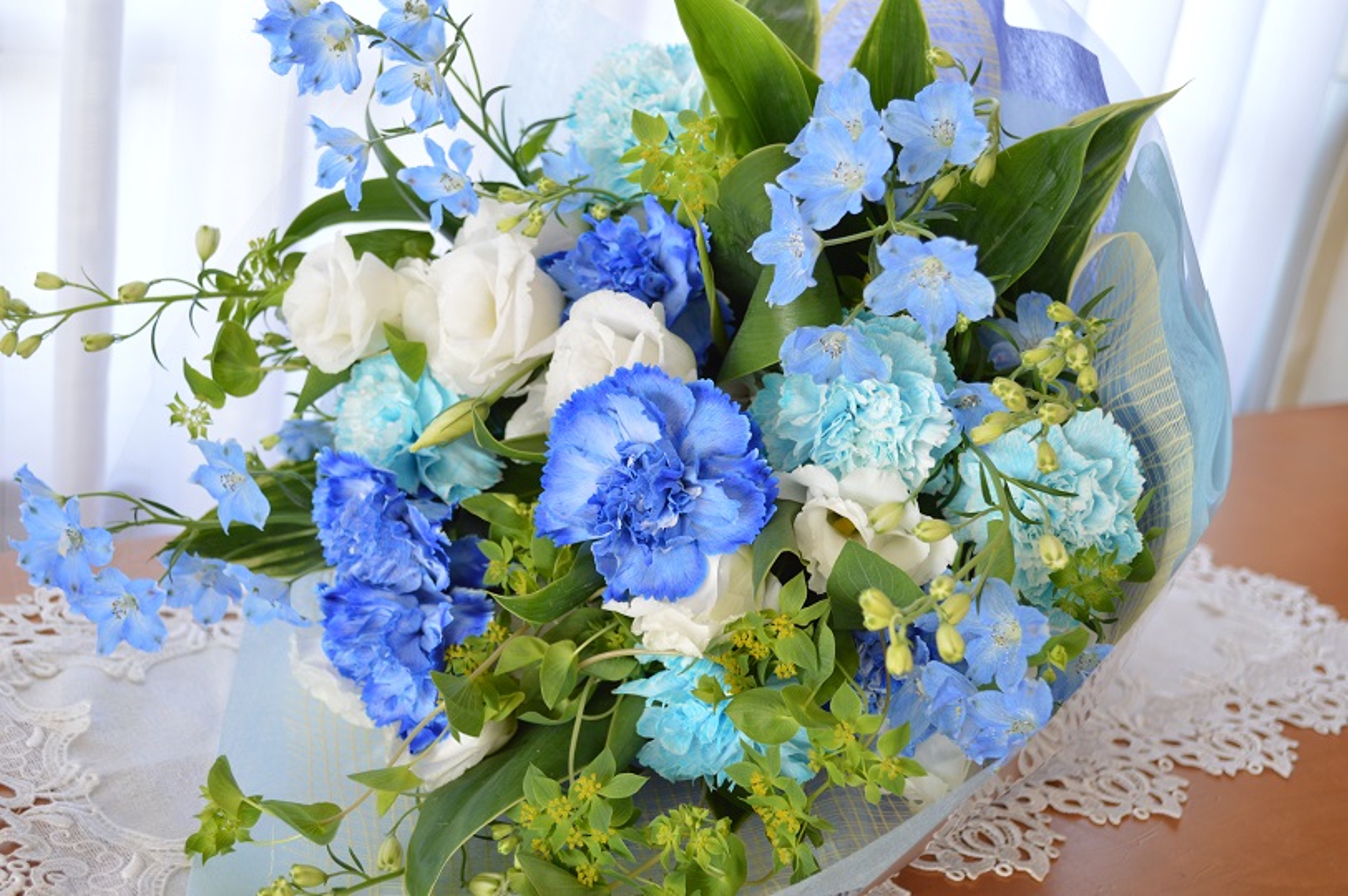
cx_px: 674
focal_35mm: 45
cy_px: 448
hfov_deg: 43.6
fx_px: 1684
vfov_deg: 29.8
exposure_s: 1/50
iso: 360
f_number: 4.5
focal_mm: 30
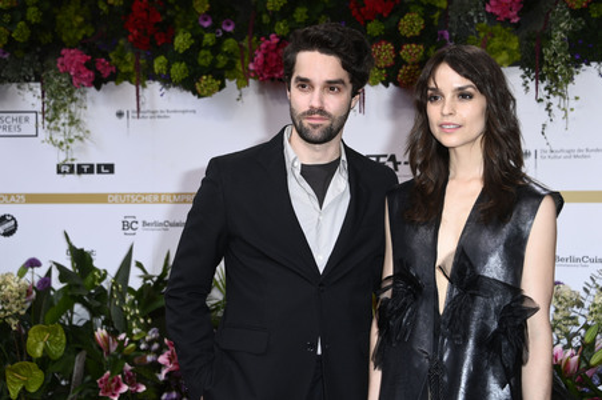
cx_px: 301
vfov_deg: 20.9
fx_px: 1086
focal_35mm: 65
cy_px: 200
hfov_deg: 31.0
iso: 400
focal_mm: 65
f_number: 5.6
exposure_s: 1/250
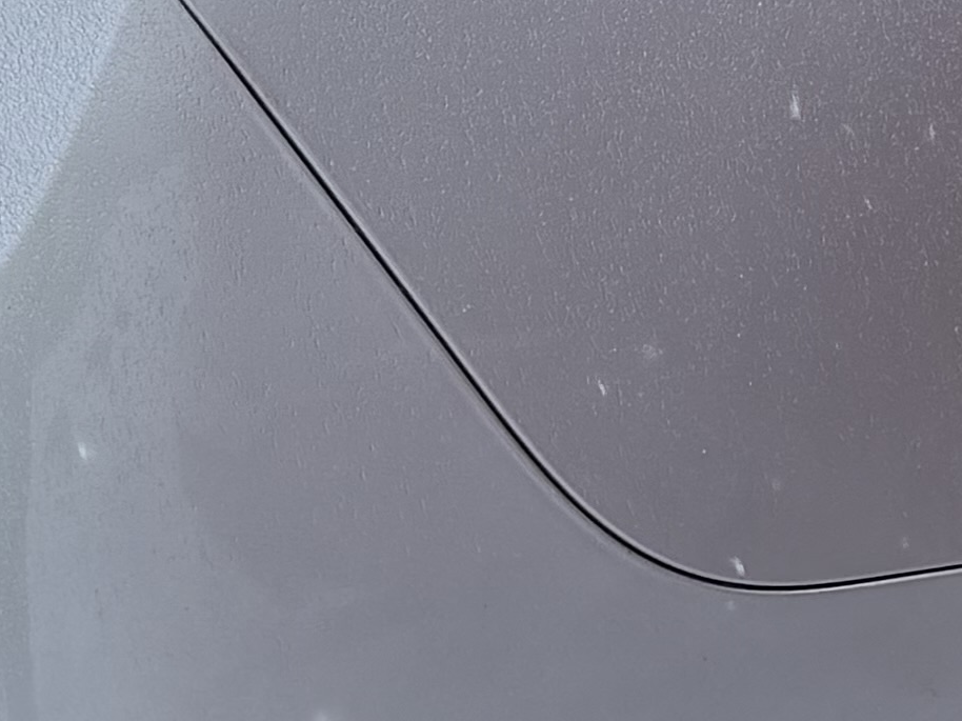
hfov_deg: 12.5
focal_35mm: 150
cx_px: 1434
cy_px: -56
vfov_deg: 9.8
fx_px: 4167
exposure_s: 1/358
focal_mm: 6.76
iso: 80
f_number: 1.78
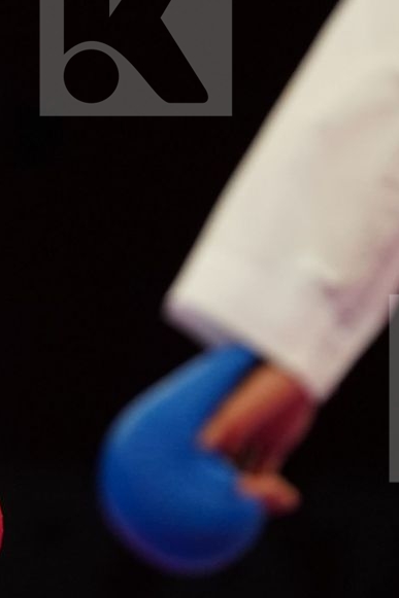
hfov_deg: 1.6
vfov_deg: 2.4
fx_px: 14222
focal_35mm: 855
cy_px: 23
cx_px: -213
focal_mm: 184
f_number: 2.8
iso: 2500
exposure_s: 1/1000
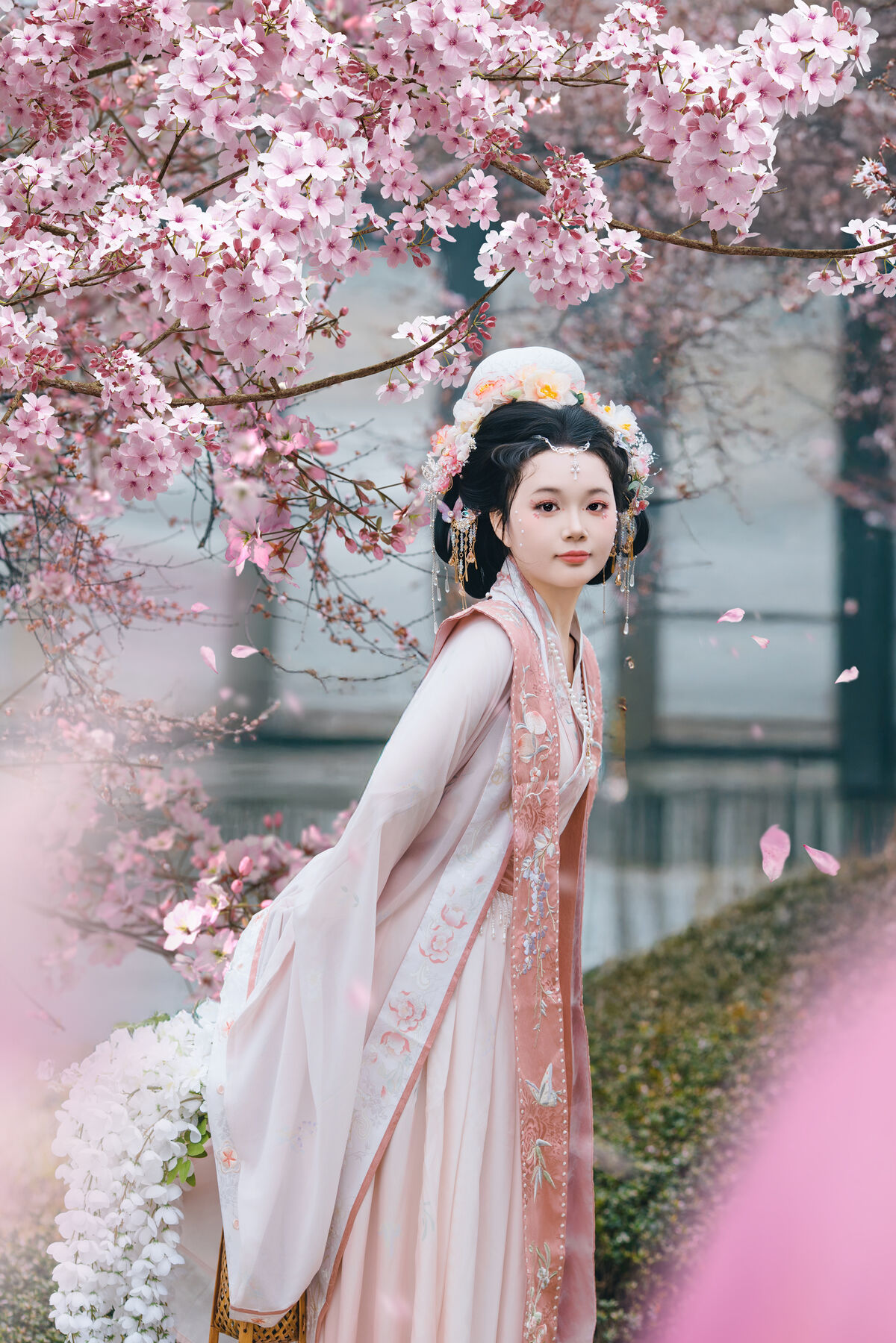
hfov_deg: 10.2
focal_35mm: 134
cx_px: 448
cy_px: 672
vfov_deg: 15.3
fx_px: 5002
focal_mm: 135
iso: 100
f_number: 4
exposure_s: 1/125
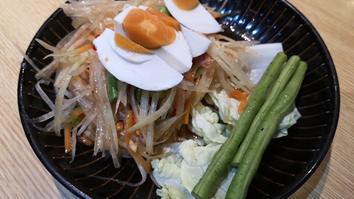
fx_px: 282
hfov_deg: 64.3
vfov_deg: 38.9
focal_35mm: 30
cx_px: 175
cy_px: 97
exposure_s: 1/25
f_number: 1.8
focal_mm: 3.95
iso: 500
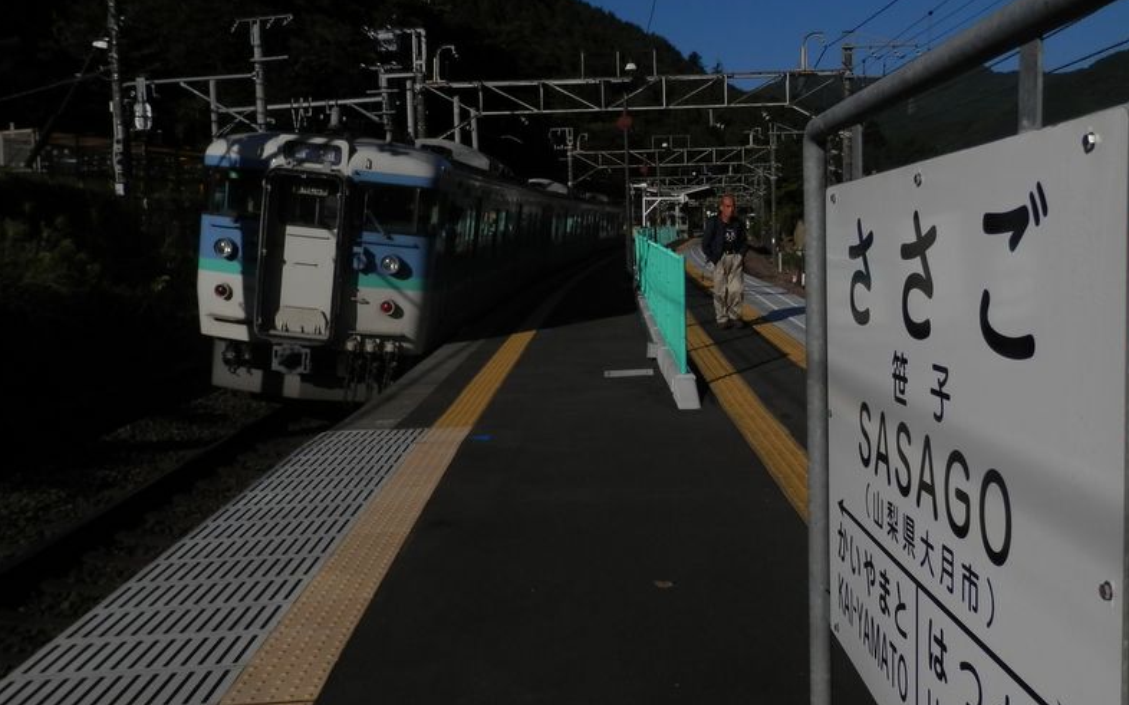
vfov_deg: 46.0
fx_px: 831
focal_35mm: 27
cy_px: 322
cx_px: 566
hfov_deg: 68.4
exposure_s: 1/640
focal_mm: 4.5
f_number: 8.7
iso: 80
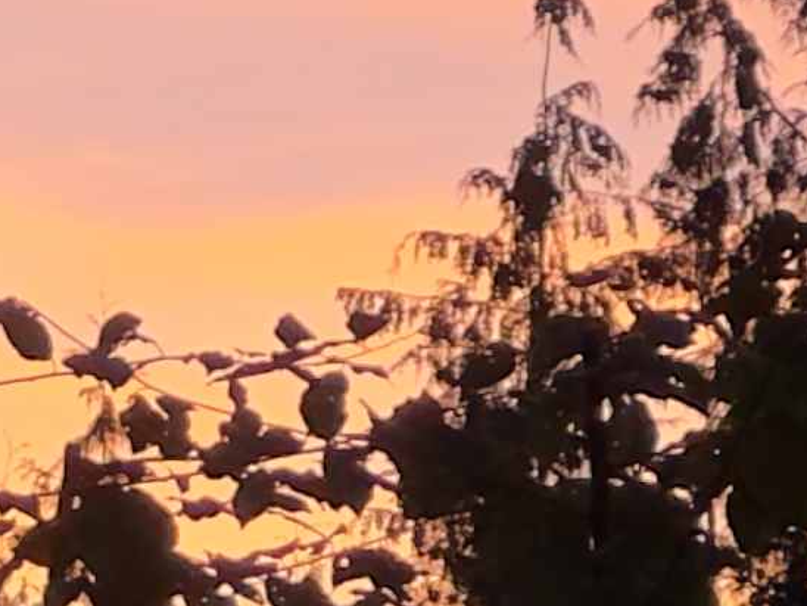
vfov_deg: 2.6
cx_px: -1517
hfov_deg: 3.4
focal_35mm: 567
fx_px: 13218
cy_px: 1066
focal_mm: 9
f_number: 2.8
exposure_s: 1/99
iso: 64
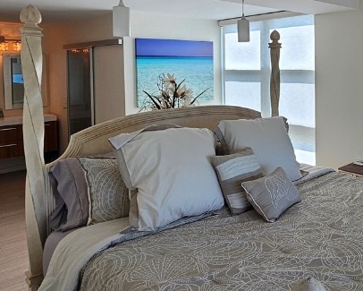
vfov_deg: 44.1
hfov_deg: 51.9
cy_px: 67
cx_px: 293
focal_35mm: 32
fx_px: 344
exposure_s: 1/120
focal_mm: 2.2
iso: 64
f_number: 2.2
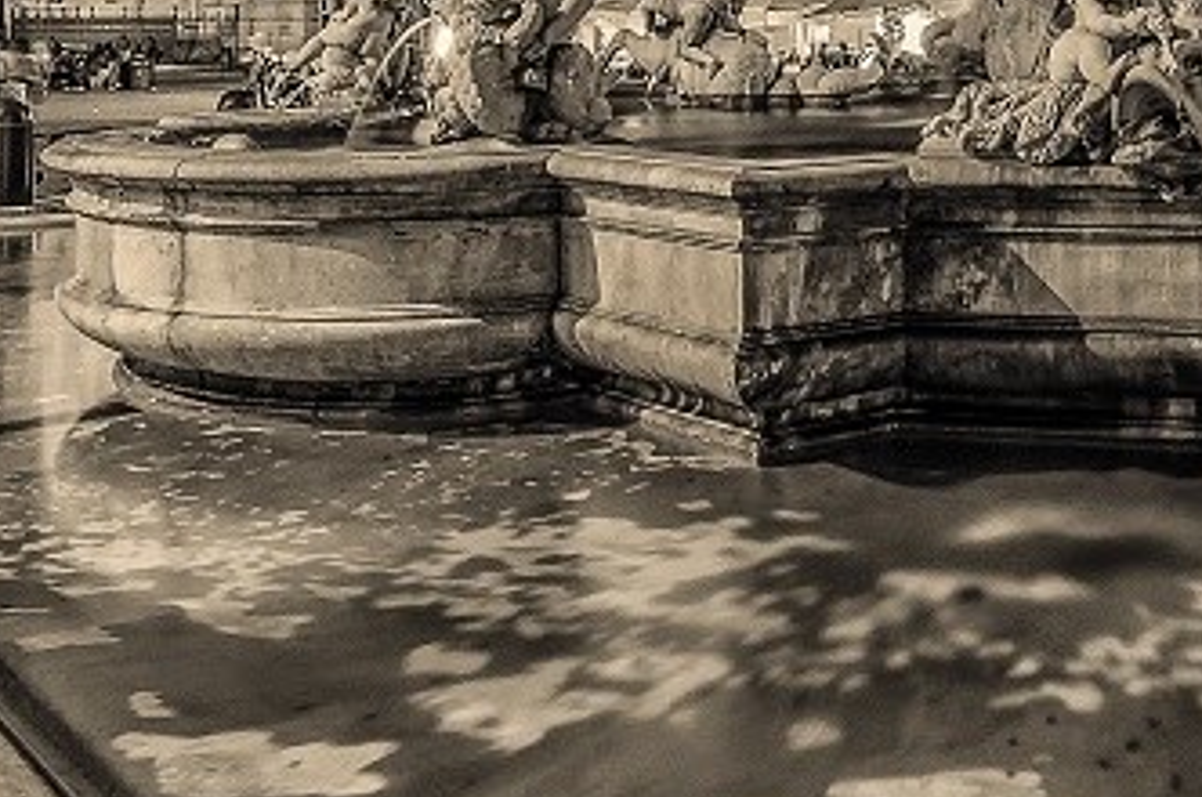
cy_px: 9
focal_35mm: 52
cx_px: 1173
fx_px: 1733
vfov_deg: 24.7
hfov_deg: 35.1
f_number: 10
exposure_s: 25
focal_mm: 10
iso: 100
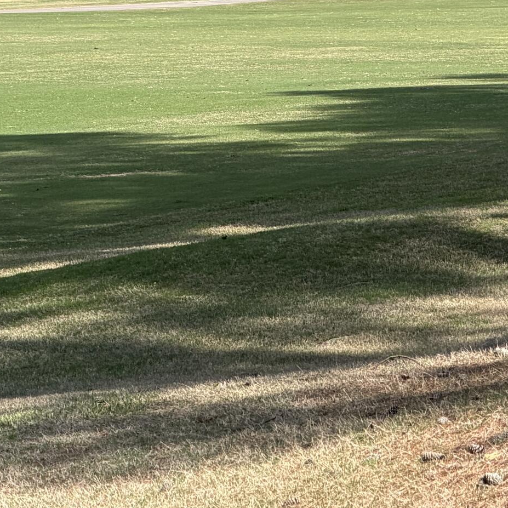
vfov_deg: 6.1
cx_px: 597
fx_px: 4749
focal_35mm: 286
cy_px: -35
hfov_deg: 6.1
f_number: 2.8
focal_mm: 16.89
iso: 50
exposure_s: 1/545
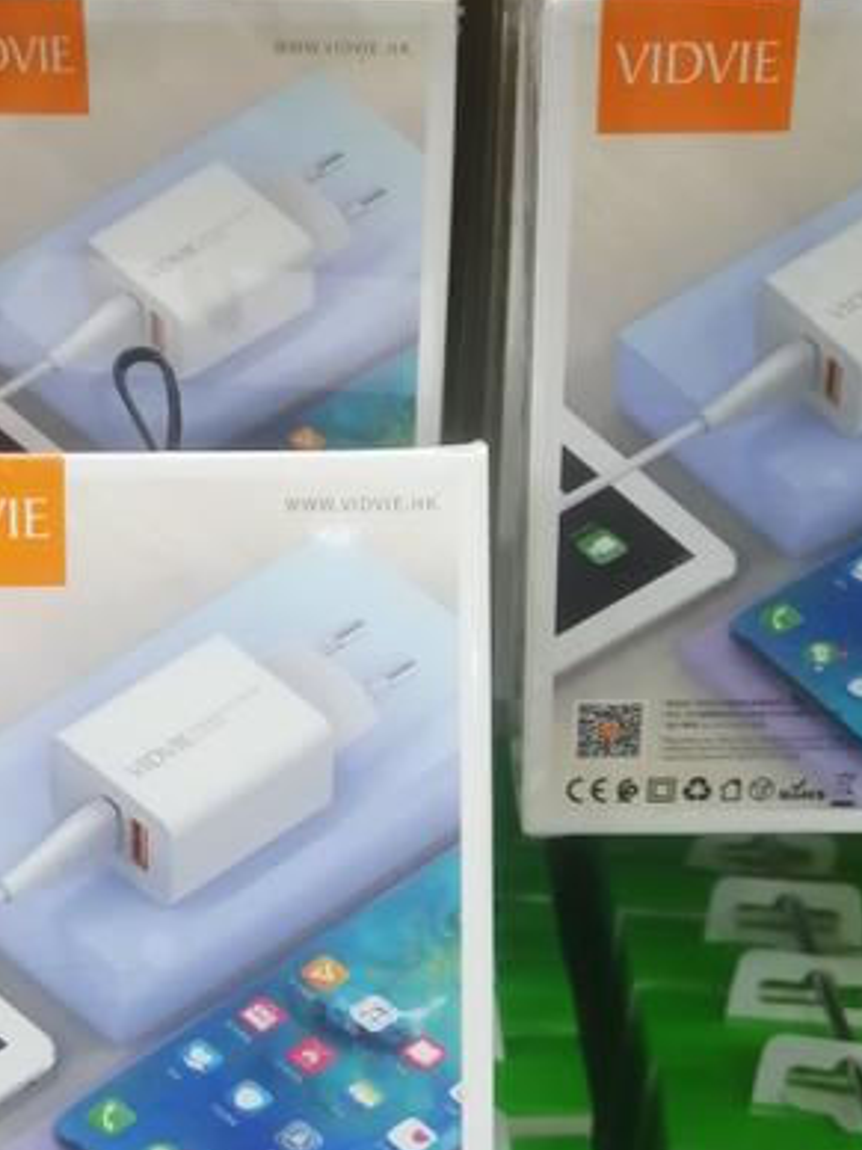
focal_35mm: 42
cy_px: 528
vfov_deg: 44.8
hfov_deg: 34.2
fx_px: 1394
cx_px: 333
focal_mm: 3.62
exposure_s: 1/100
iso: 250
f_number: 1.8
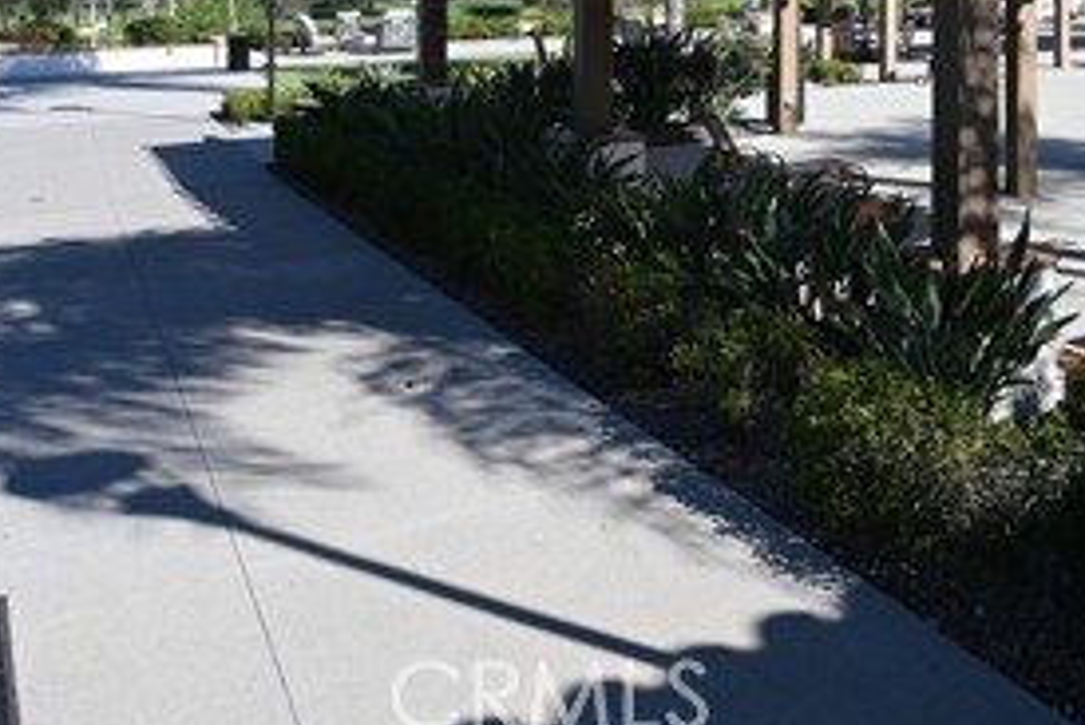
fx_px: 1266
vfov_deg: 28.6
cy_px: -93
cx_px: 1049
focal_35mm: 42
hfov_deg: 41.3
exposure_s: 1/320
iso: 100
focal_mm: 12
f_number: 6.3
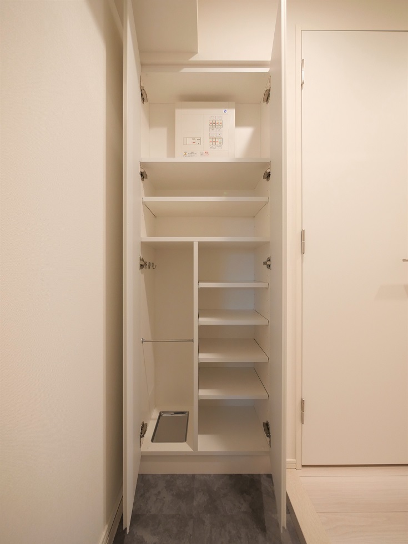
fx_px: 220
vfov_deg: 102.1
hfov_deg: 85.7
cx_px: 204
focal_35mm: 14
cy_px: 272
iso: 640
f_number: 4
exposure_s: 1/30
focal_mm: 7
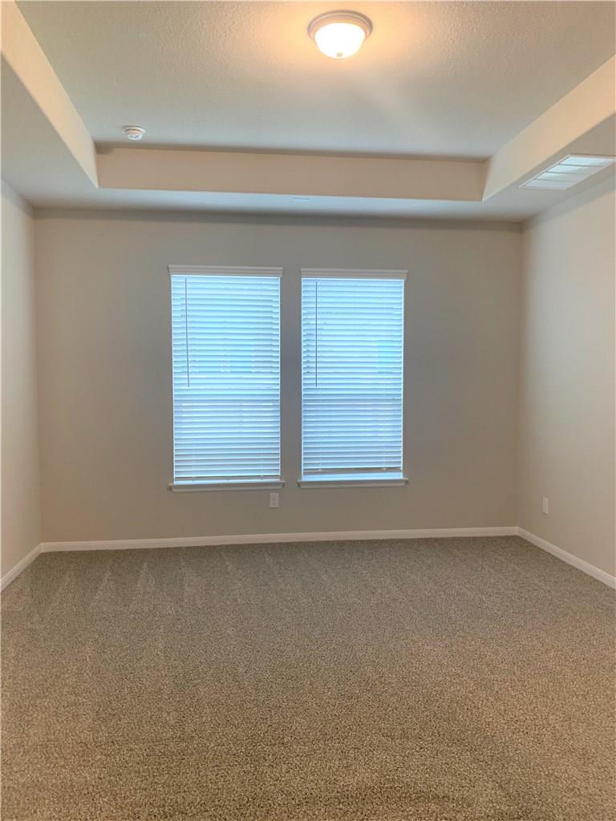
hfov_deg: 53.1
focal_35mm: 26
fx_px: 617
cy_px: 410
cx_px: 308
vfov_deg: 67.3
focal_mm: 4.25
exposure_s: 1/60
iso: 125
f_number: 1.8
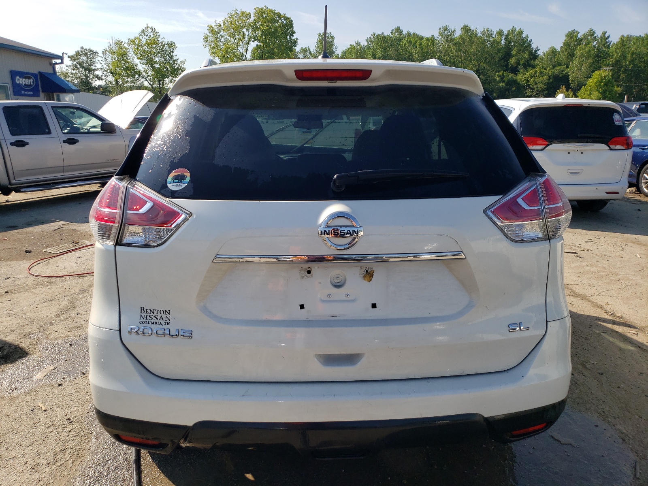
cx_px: 324
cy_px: 243
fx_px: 487
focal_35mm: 26
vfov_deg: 53.1
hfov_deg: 67.3
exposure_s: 1/3333
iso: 50
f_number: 1.5
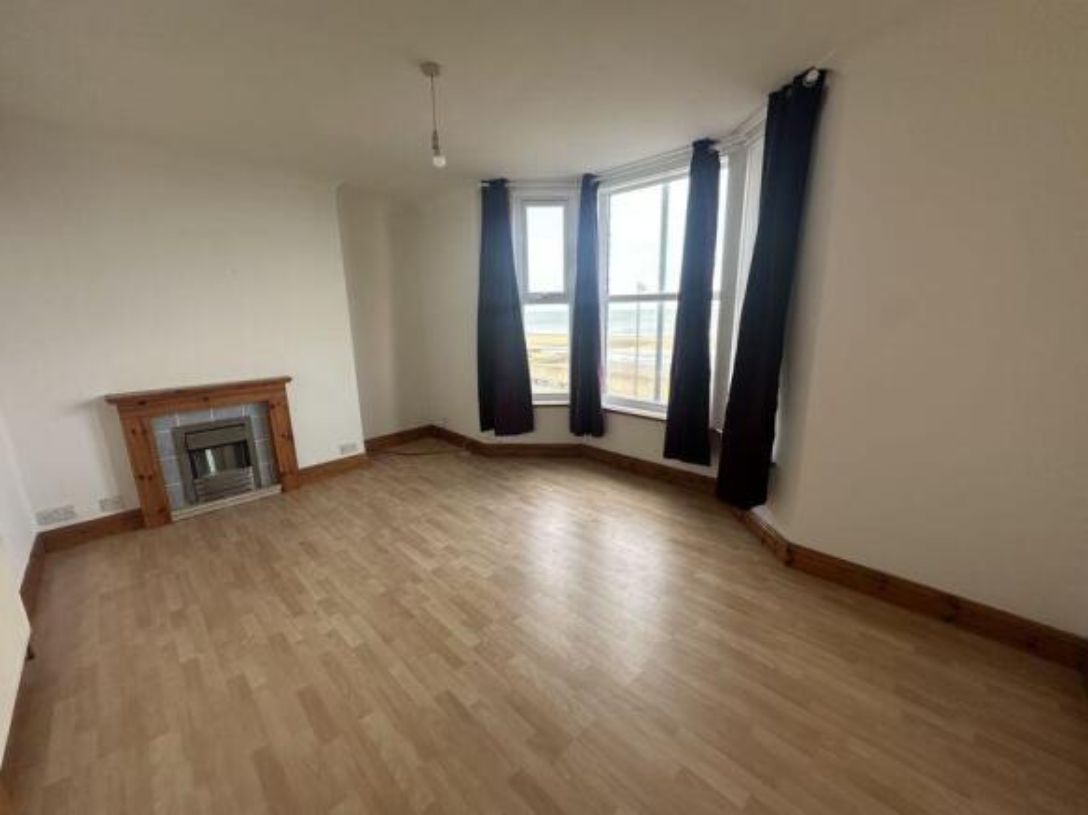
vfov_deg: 85.7
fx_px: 440
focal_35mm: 14
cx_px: 544
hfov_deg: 102.1
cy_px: 408
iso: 100
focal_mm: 2.22
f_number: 2.2
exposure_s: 1/99
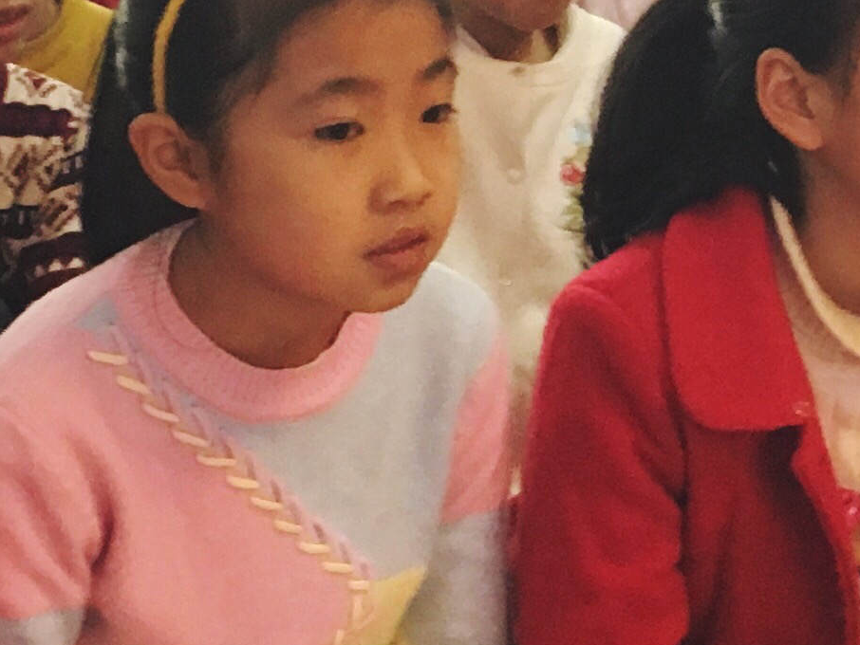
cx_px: 833
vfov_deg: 11.5
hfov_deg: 15.0
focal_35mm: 129
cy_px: 174
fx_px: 3206
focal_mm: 4.15
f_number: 2.2
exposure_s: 1/17
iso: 200
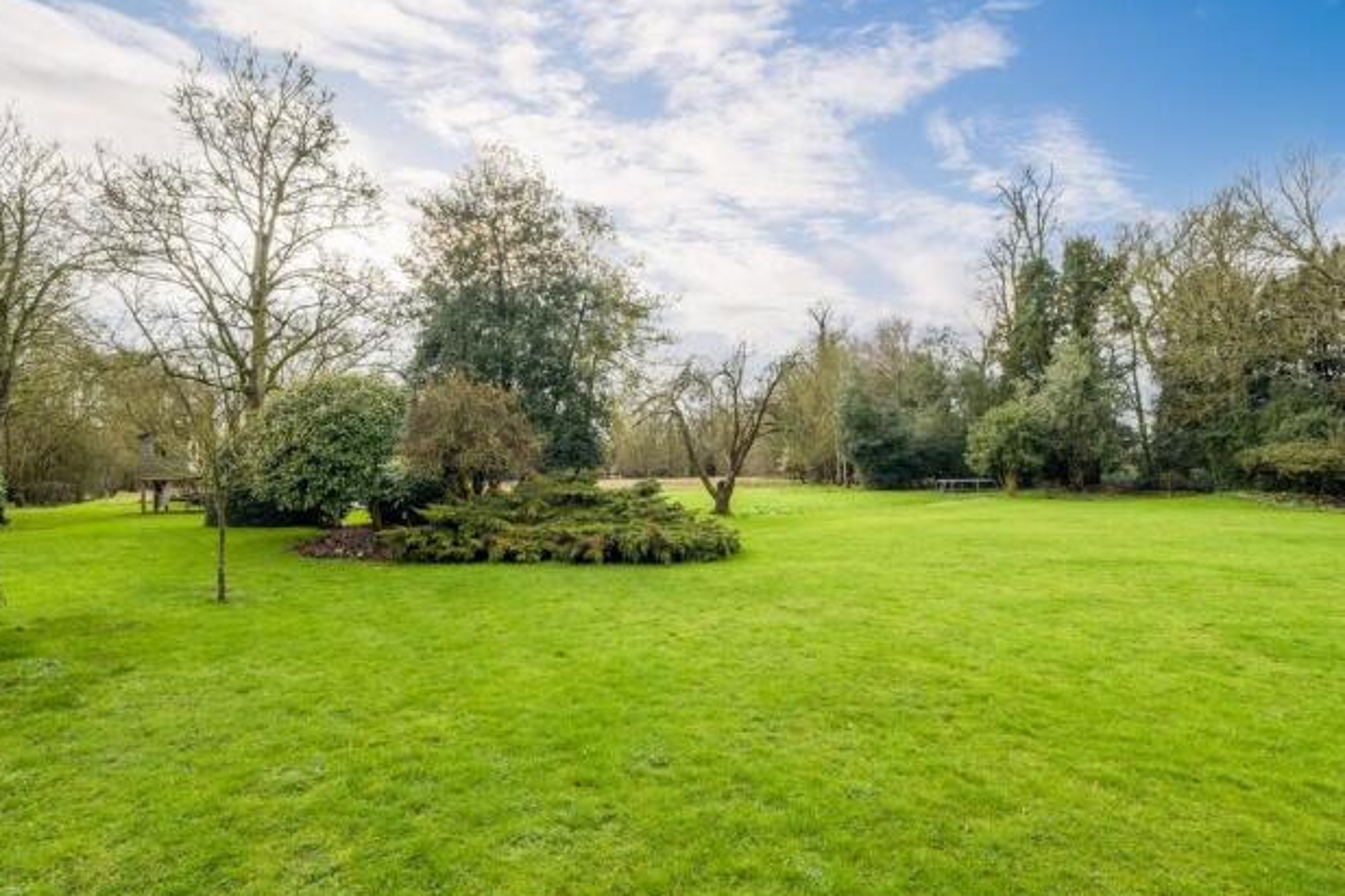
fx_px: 635
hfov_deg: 93.3
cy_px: 455
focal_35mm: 17
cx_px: 665
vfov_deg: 70.4
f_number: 8
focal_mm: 10.4
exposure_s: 1/640
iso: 160
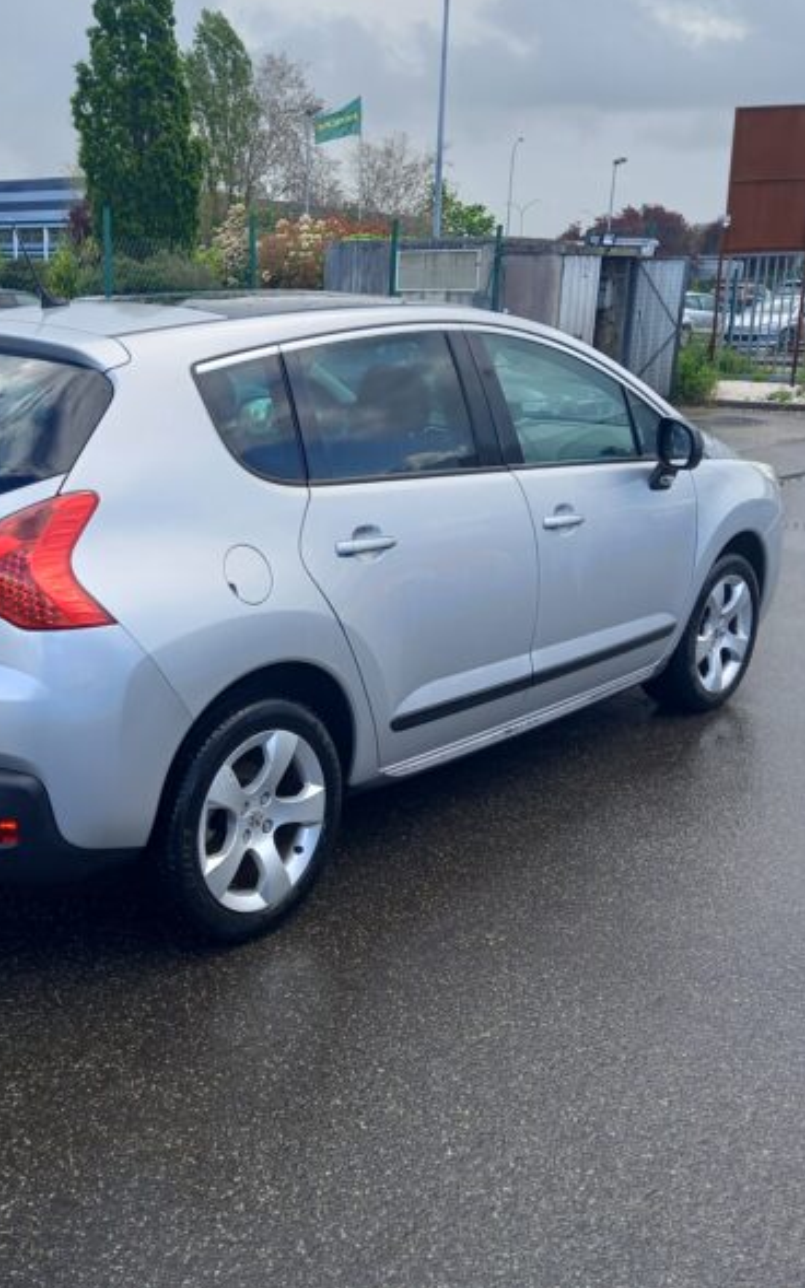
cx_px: 245
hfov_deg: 34.9
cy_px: 645
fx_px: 1264
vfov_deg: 54.0
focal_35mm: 36
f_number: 2
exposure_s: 1/181
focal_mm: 4.6
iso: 25
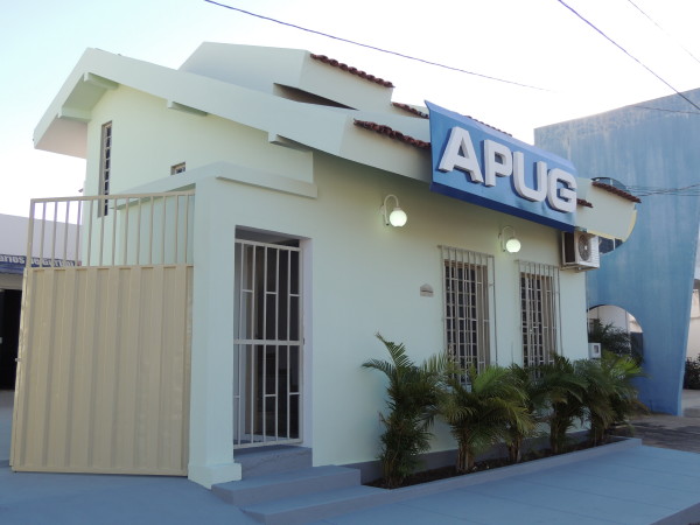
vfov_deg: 40.7
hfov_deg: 52.6
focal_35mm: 35
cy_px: 262
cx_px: 350
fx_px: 708
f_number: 3.3
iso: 100
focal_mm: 6.2
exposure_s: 1/320
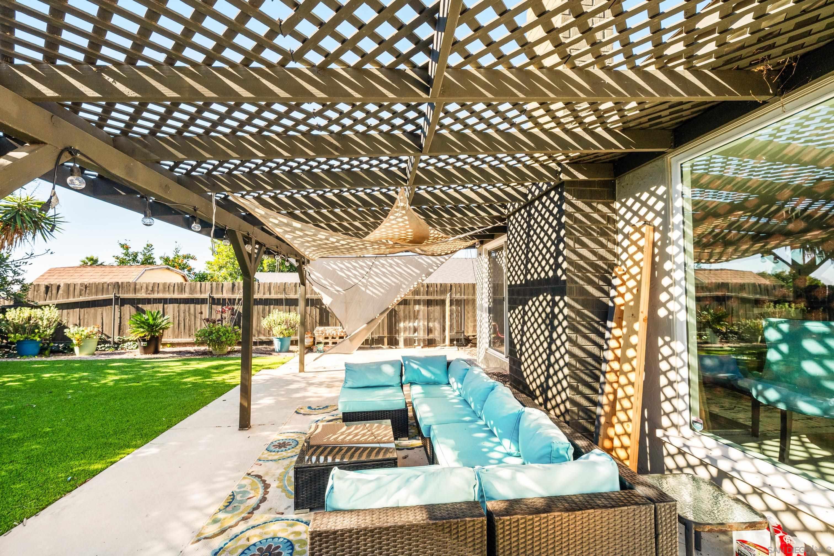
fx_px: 324
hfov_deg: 104.3
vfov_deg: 81.2
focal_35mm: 14
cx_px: 417
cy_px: 278
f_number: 8
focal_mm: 14
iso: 160
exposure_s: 1/320
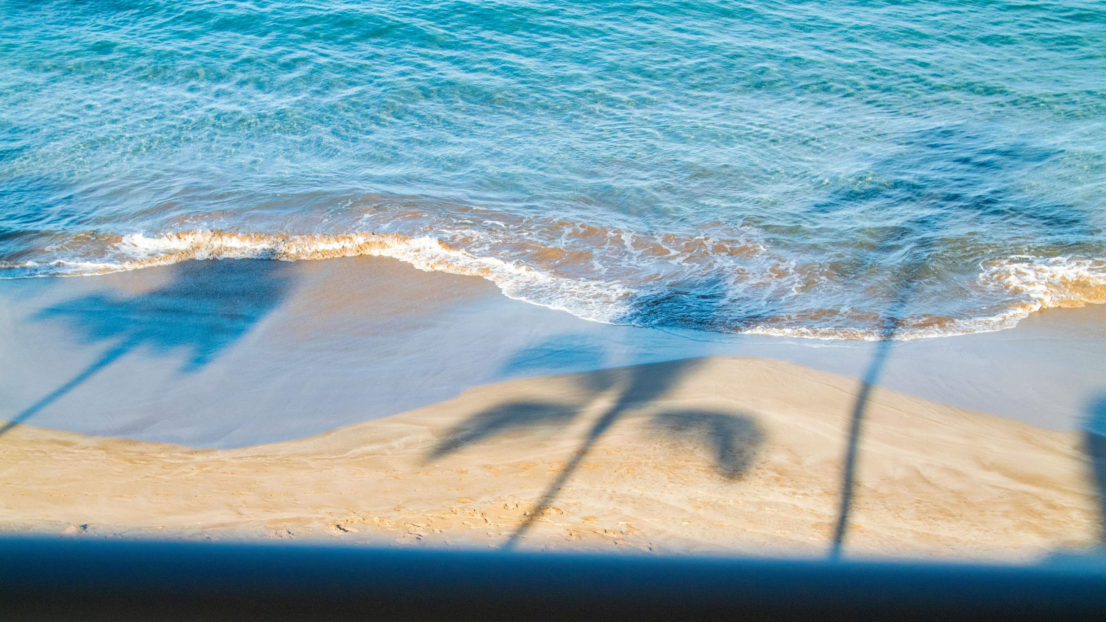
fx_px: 2816
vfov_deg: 12.6
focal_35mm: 96
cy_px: 397
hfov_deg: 22.2
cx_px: 553
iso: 800
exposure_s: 1/500
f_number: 8
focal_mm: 44
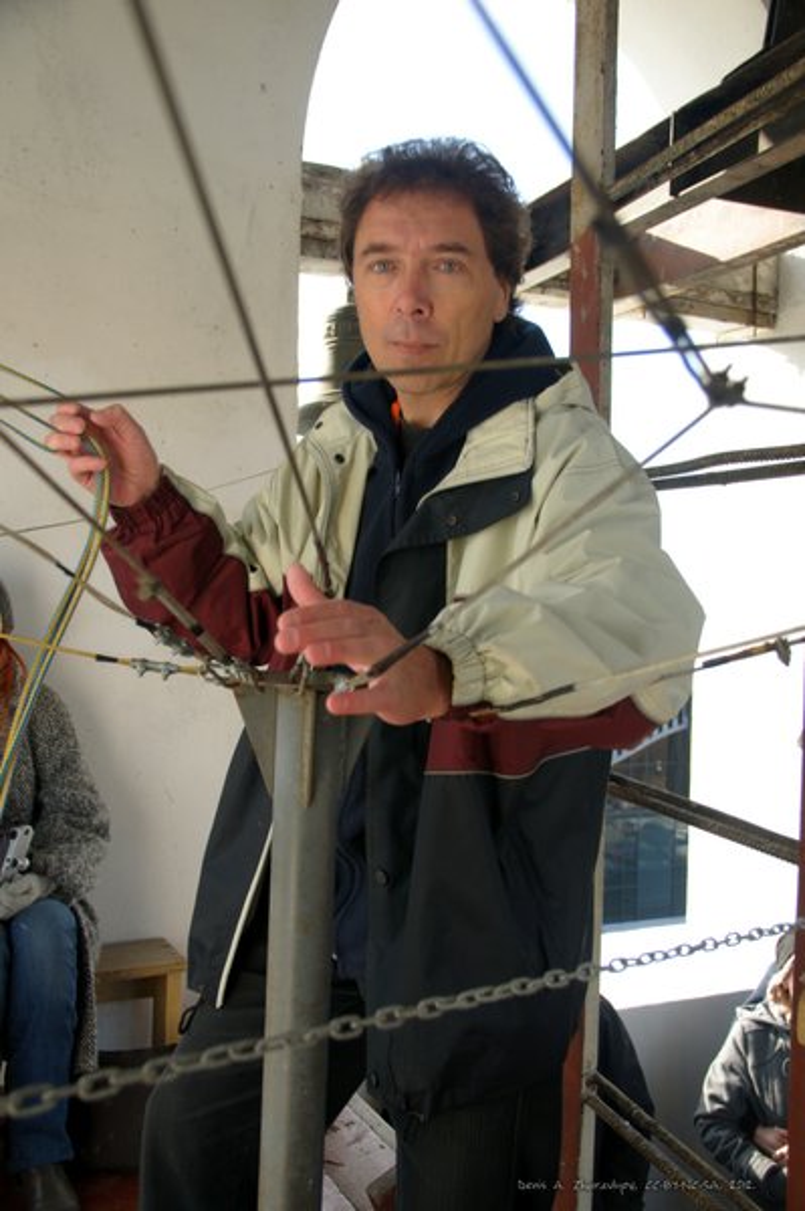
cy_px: 606
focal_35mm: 36
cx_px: 402
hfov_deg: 36.8
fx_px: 1210
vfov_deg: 53.2
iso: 200
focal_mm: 24
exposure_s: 1/160
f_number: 5.6
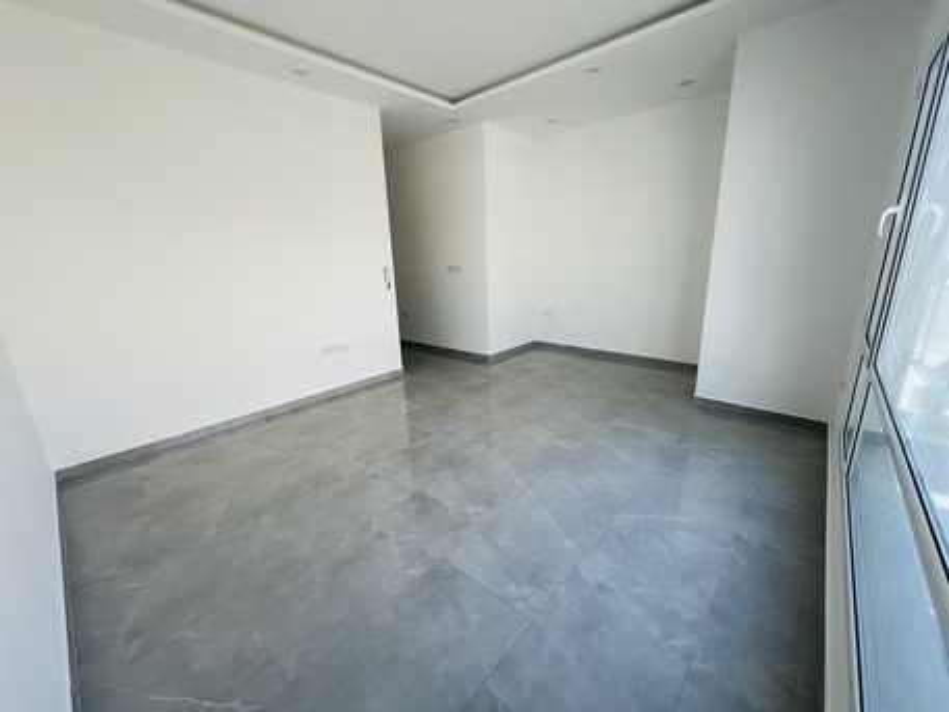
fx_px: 356
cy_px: 356
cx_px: 474
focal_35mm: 13
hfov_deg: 106.2
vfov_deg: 89.9
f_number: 1.8
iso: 40
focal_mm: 1.57
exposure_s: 1/99
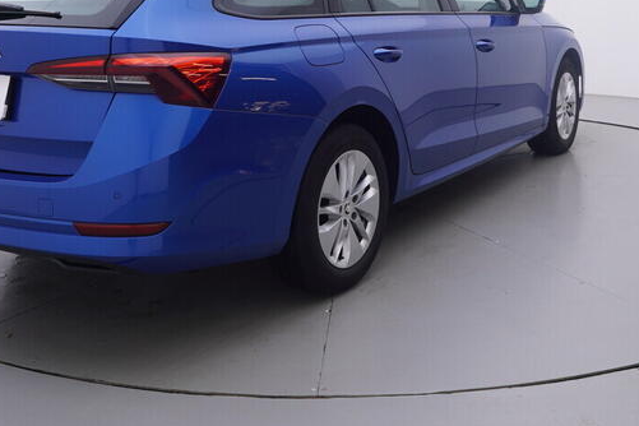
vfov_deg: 28.4
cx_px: 352
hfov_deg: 42.7
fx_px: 817
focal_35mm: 46
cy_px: 70
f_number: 5
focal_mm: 15
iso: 200
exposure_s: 1/80
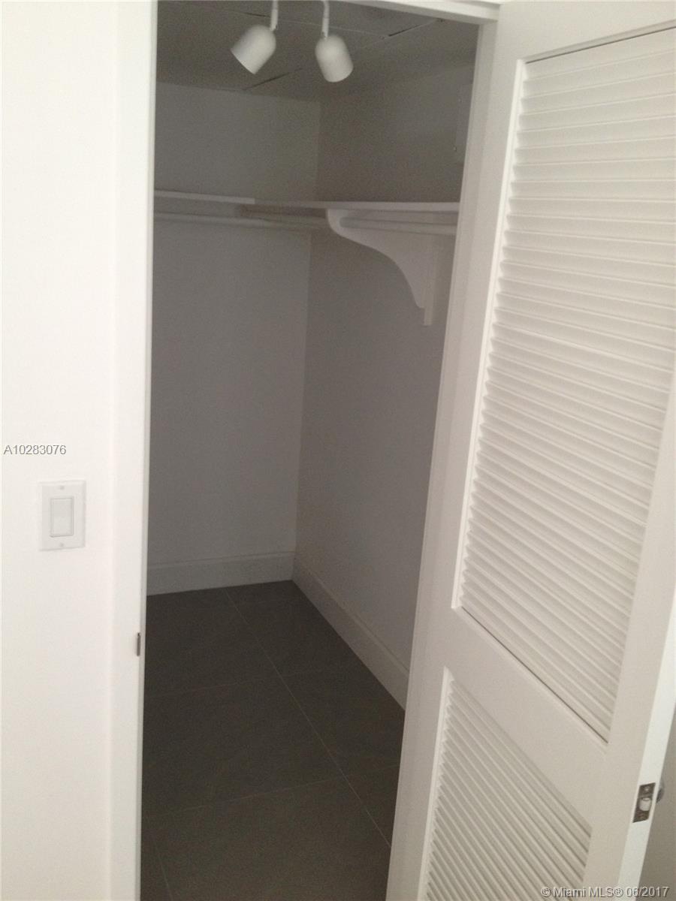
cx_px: 338
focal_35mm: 35
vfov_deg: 52.6
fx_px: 911
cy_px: 450
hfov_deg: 40.7
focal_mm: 4.28
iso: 125
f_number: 2.4
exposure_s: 1/20
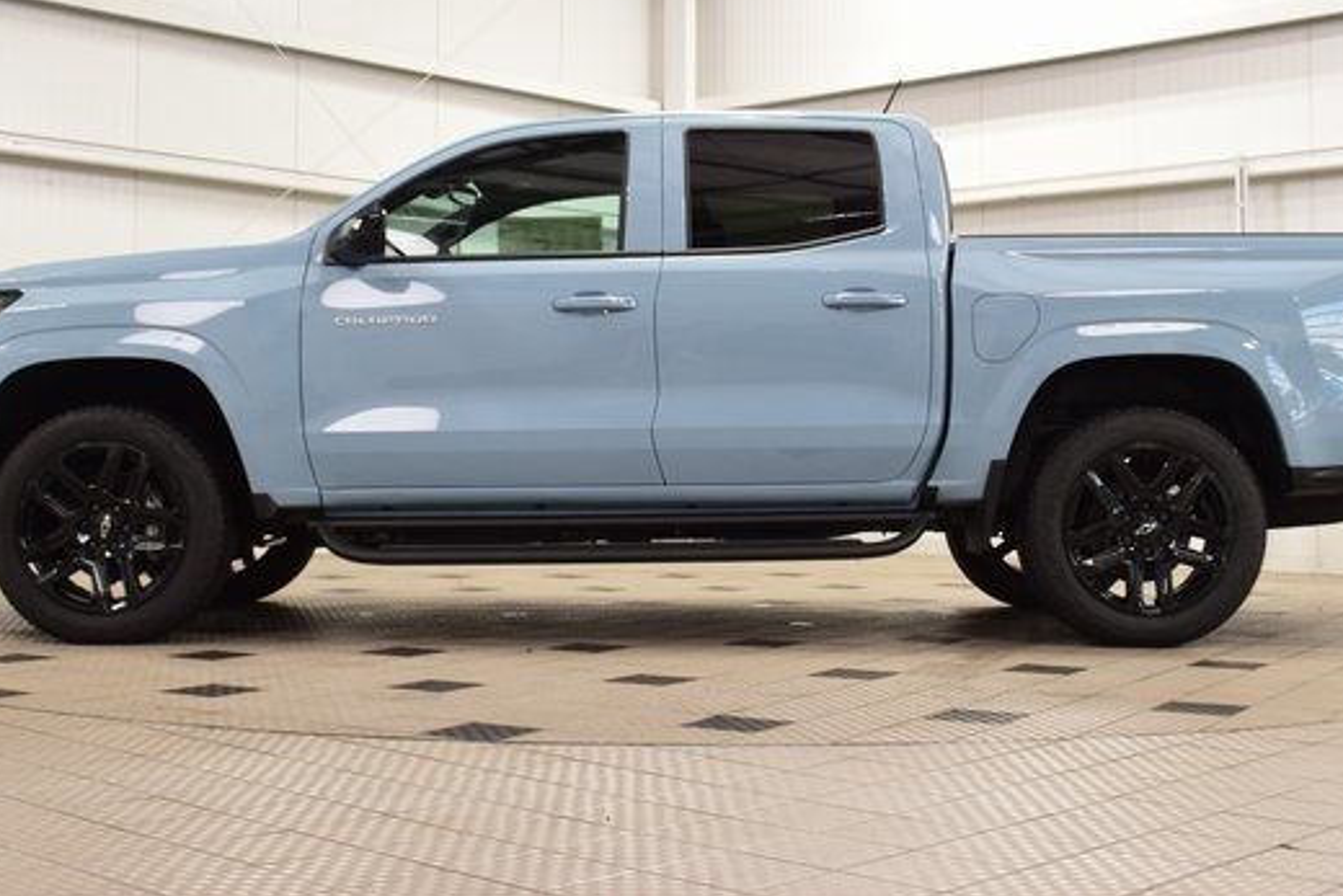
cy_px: 365
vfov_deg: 28.0
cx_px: 682
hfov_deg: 41.1
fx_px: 1791
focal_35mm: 48
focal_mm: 26
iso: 1100
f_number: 7.1
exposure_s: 1/30
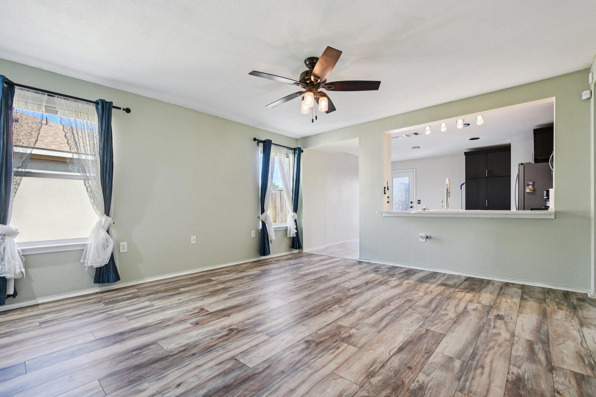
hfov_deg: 100.4
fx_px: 248
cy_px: 198
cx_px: 298
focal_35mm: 15
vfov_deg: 77.3
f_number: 8
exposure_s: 1/25
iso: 400
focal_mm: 10
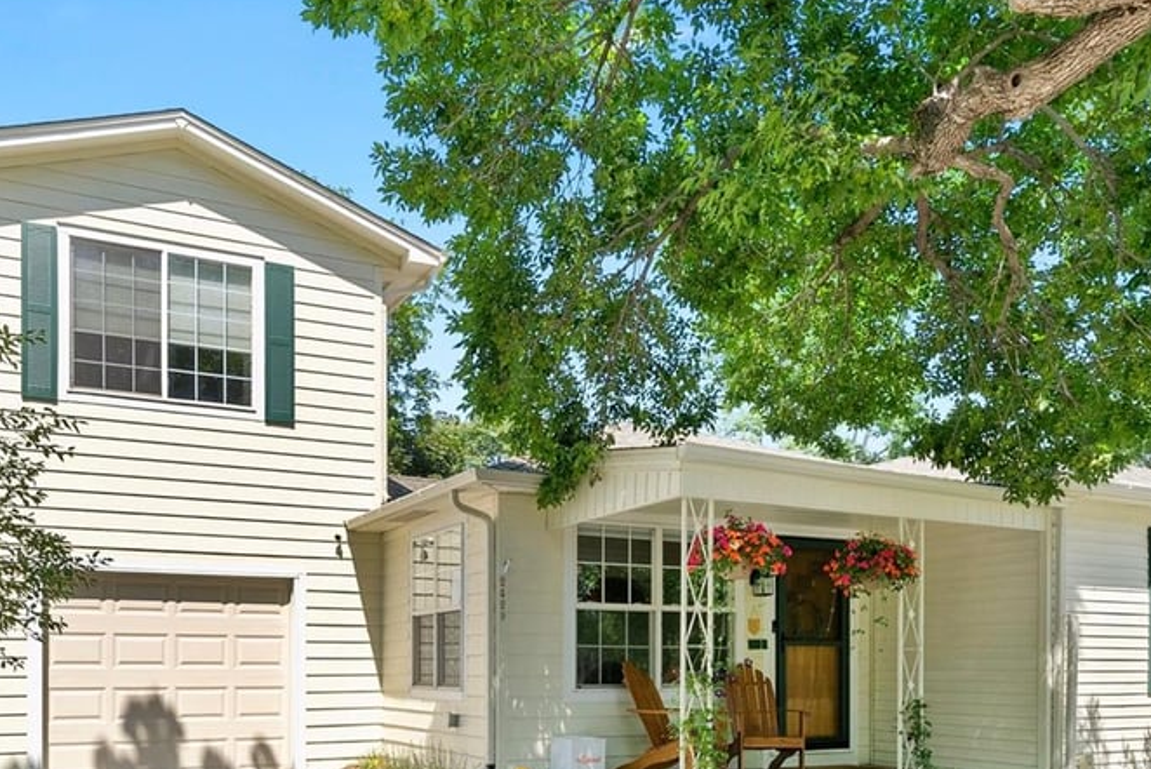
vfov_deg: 41.9
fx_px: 928
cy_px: 671
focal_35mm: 29
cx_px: 454
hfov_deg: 63.0
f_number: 9
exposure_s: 1/125
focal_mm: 16
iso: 400
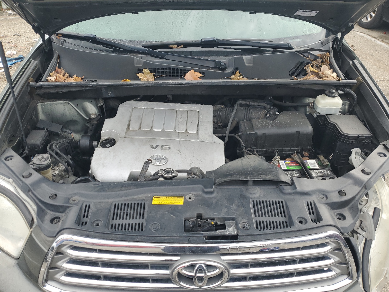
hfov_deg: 67.3
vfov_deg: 53.1
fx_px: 292
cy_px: 146
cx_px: 194
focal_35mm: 26
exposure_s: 1/476
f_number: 1.5
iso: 50
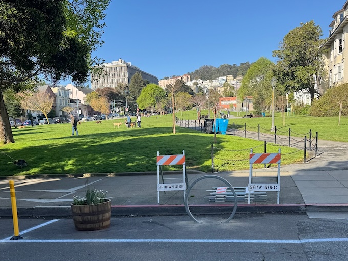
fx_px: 362
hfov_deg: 51.2
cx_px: 197
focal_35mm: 36
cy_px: 193
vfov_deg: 38.7
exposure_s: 1/1456
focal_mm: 6.76
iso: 80
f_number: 1.78
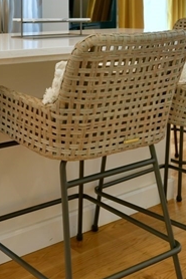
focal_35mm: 59
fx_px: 458
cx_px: 35
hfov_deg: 22.6
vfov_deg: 32.5
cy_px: 37
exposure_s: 1/30
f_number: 4
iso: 320
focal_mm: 16
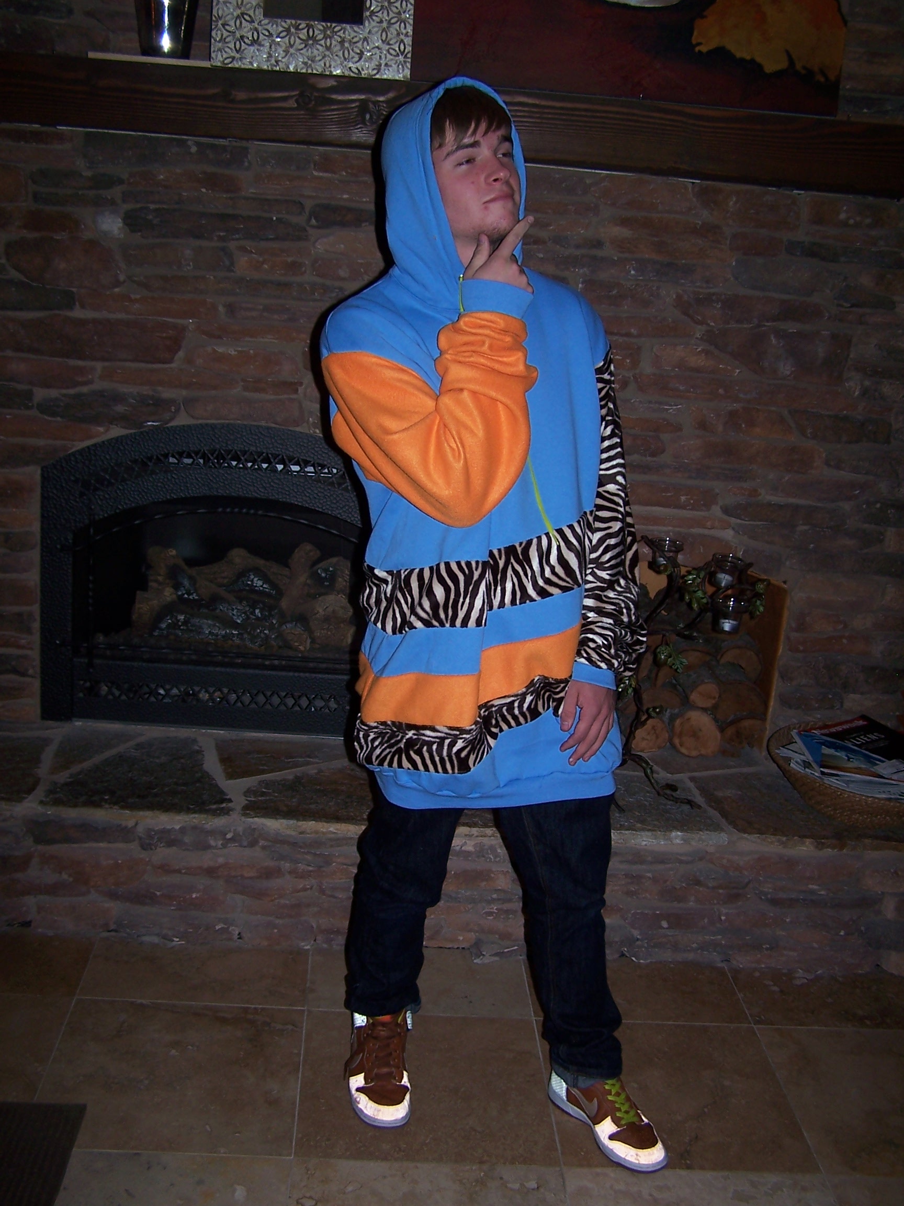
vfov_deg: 49.0
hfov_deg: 37.7
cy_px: 603
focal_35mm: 38
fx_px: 1323
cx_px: 452
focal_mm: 6.3
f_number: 2.8
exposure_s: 1/60
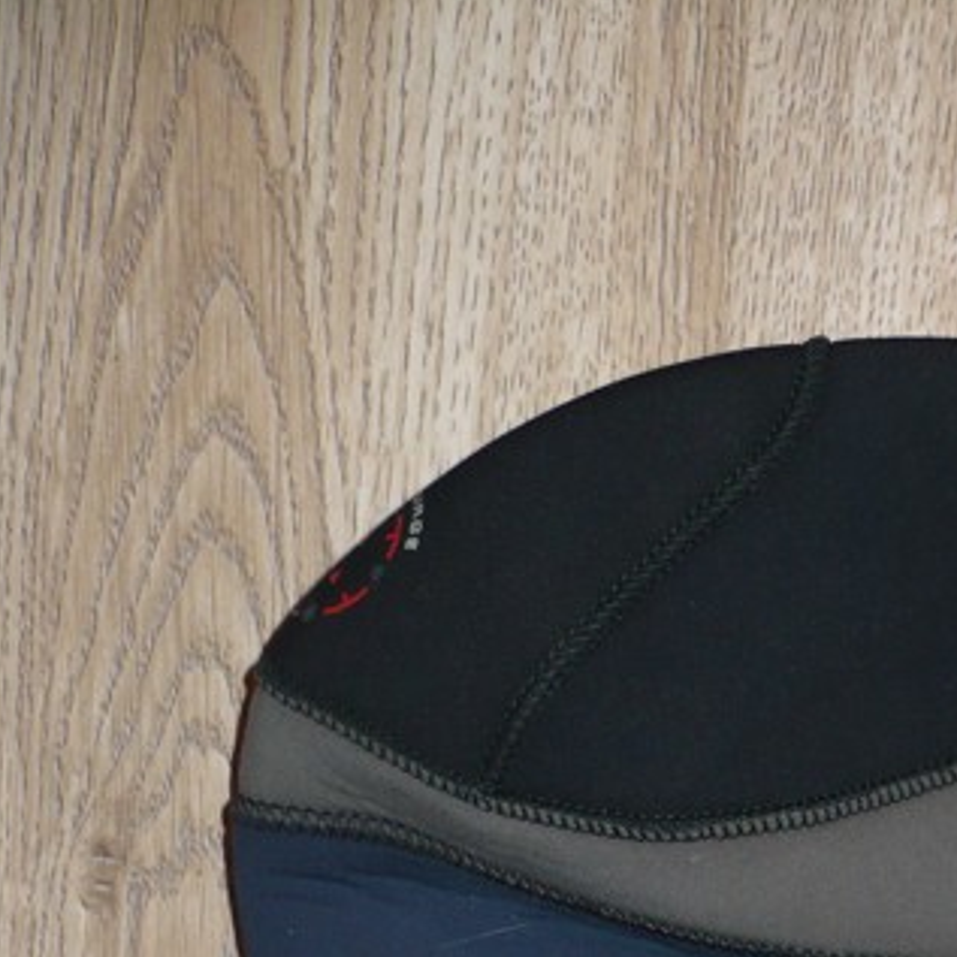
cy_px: 1205
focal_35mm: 78
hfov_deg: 21.7
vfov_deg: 20.5
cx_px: 875
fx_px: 2440
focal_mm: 5.8
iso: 100
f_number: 2.8
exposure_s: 1/30
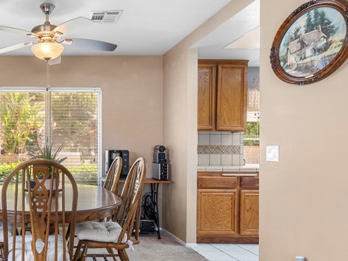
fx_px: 312
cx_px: 45
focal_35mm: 31
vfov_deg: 45.4
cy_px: 144
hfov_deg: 52.4
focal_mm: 16
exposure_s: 1/10
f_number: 6.3
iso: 250
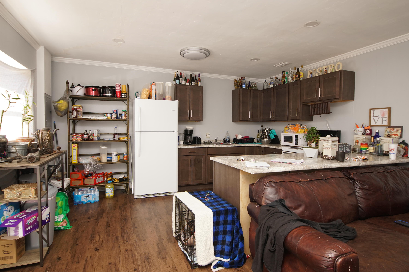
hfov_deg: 90.0
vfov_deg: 67.4
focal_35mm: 18
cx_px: 204
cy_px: 136
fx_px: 205
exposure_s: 1/60
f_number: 4.5
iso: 400
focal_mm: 12
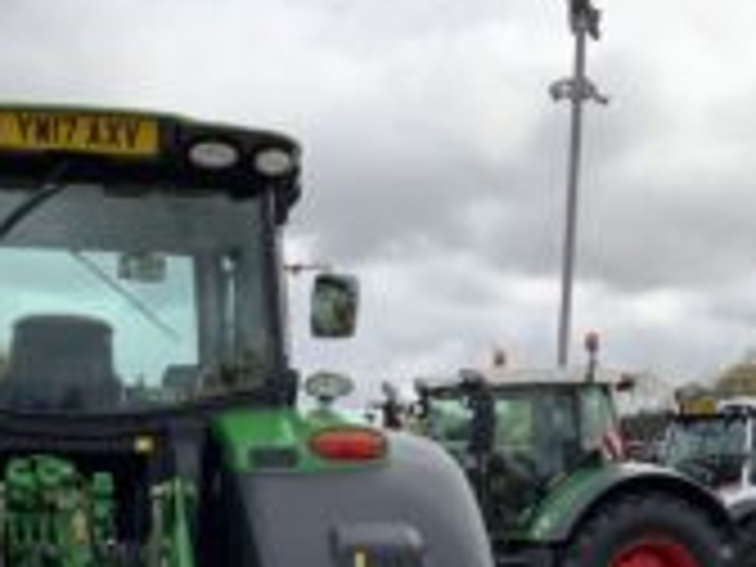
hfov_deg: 30.5
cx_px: 158
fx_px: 1354
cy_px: 576
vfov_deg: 22.7
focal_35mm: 62
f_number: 1.8
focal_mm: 3
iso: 16
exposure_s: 1/642
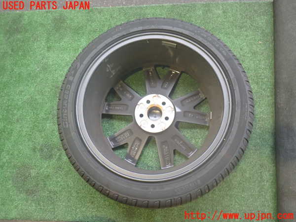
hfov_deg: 60.0
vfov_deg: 46.8
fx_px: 257
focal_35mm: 30
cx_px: 148
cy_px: 111
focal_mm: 5.4
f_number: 2.3
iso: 400
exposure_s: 1/30
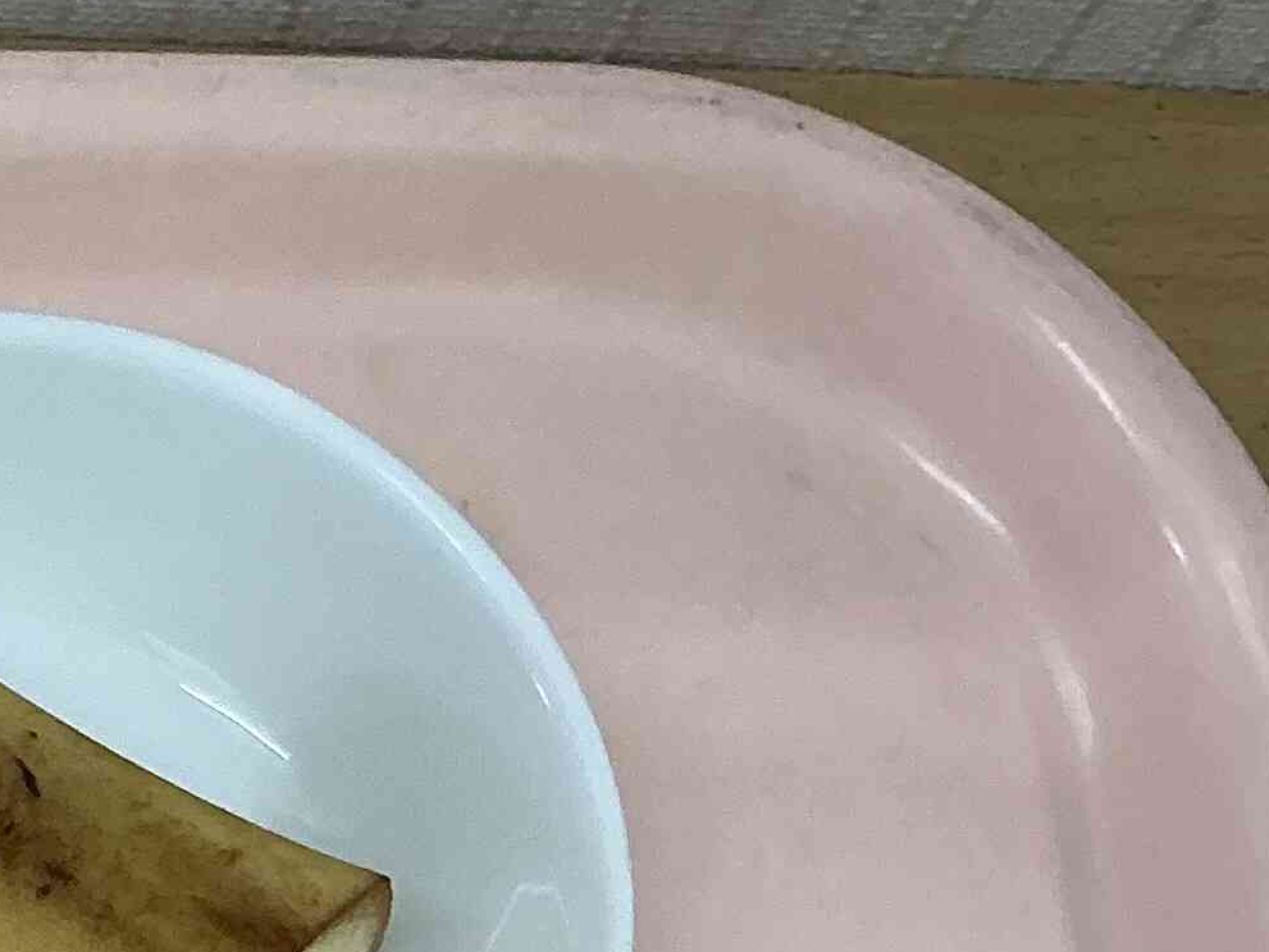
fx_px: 4325
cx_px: -1019
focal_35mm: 118
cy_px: 1740
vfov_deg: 11.6
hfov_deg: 14.6
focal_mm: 3
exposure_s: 1/60
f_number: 1.8
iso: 50
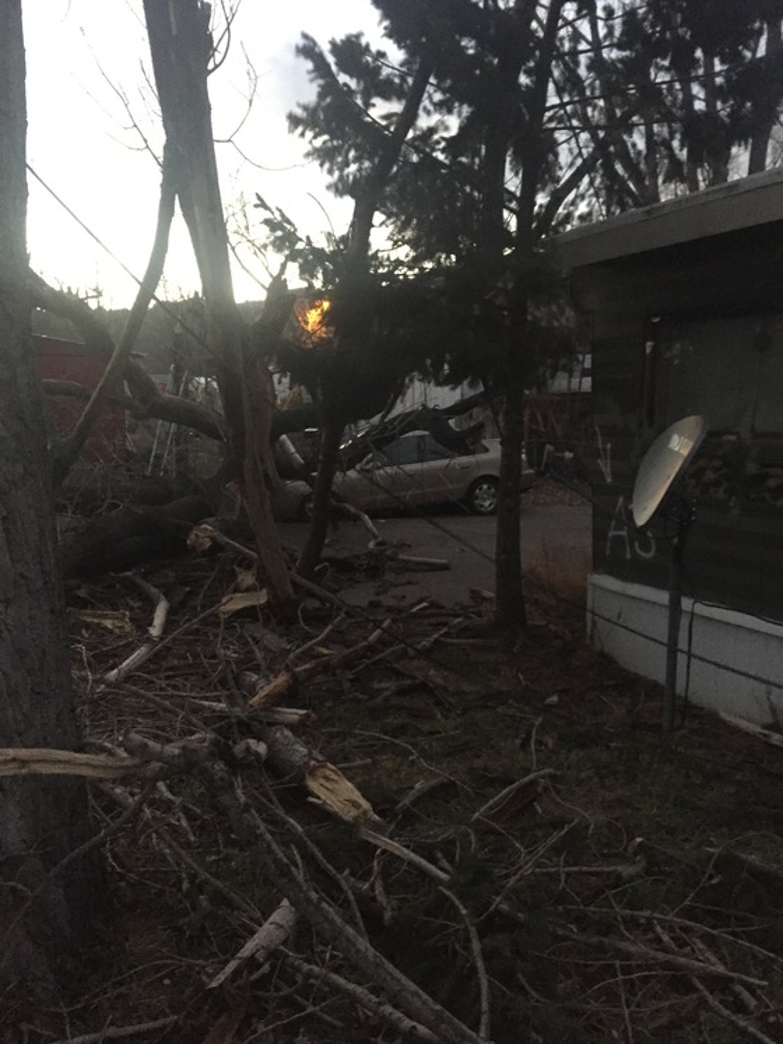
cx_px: 392
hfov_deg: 48.2
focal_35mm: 29
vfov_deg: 61.7
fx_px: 875
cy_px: 522
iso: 400
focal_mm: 4.15
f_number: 2.2
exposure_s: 1/15
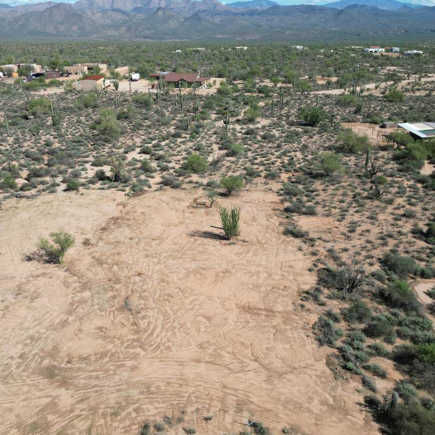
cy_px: 199
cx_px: 184
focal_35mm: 32
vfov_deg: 51.0
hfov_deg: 50.9
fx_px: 455
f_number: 1.7
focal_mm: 6.72
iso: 100
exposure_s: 1/2500
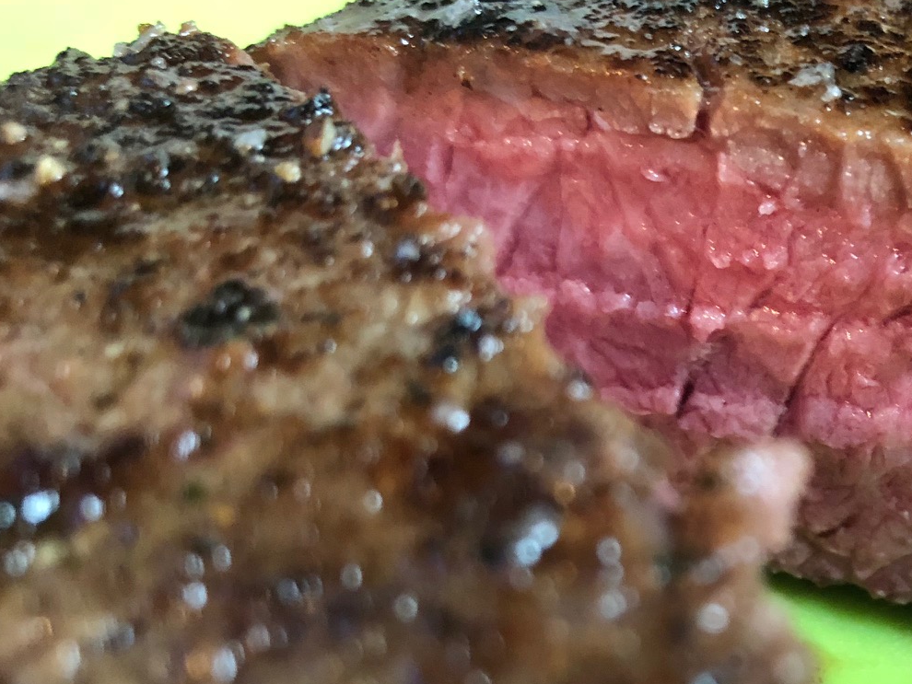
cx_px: 792
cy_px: 494
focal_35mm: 57
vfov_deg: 25.4
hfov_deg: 32.4
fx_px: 1502
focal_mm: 3.99
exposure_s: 1/6
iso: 100
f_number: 1.8
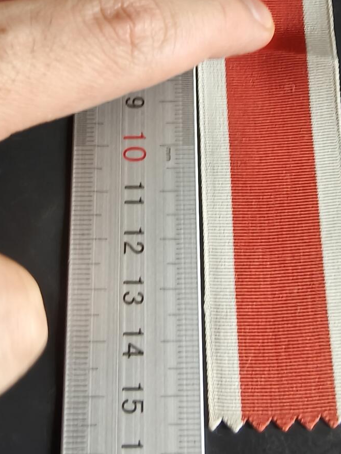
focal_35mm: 47
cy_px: 139
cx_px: 271
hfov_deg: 30.2
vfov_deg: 39.8
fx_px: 617
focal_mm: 2.32
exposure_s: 1/50
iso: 640
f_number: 2
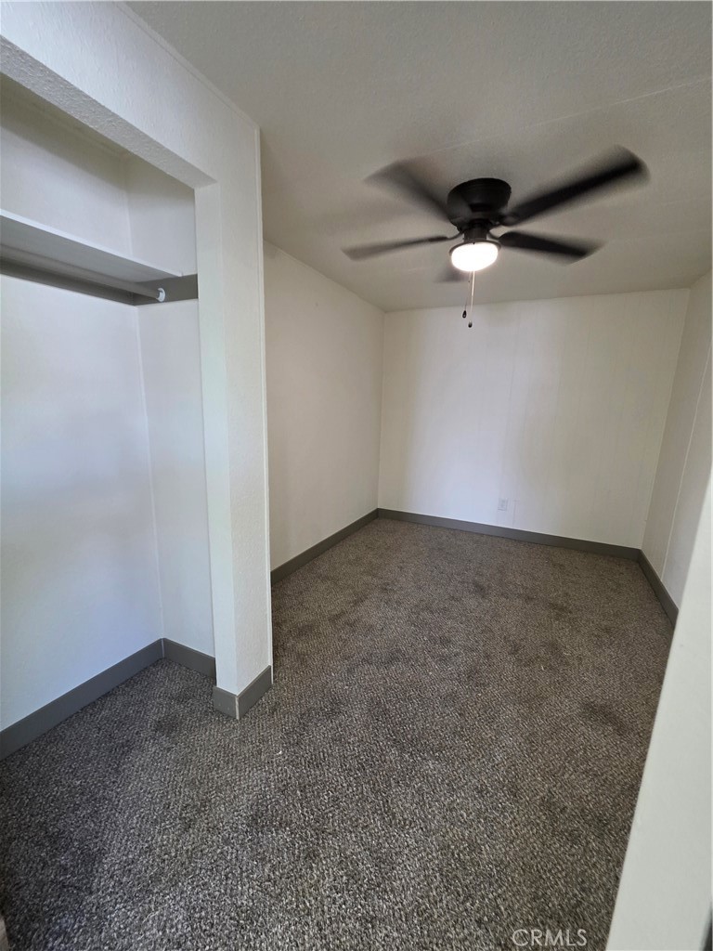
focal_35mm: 13
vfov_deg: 106.2
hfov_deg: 89.9
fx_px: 357
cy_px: 476
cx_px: 356
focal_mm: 2.2
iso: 500
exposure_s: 1/60
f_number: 1.9
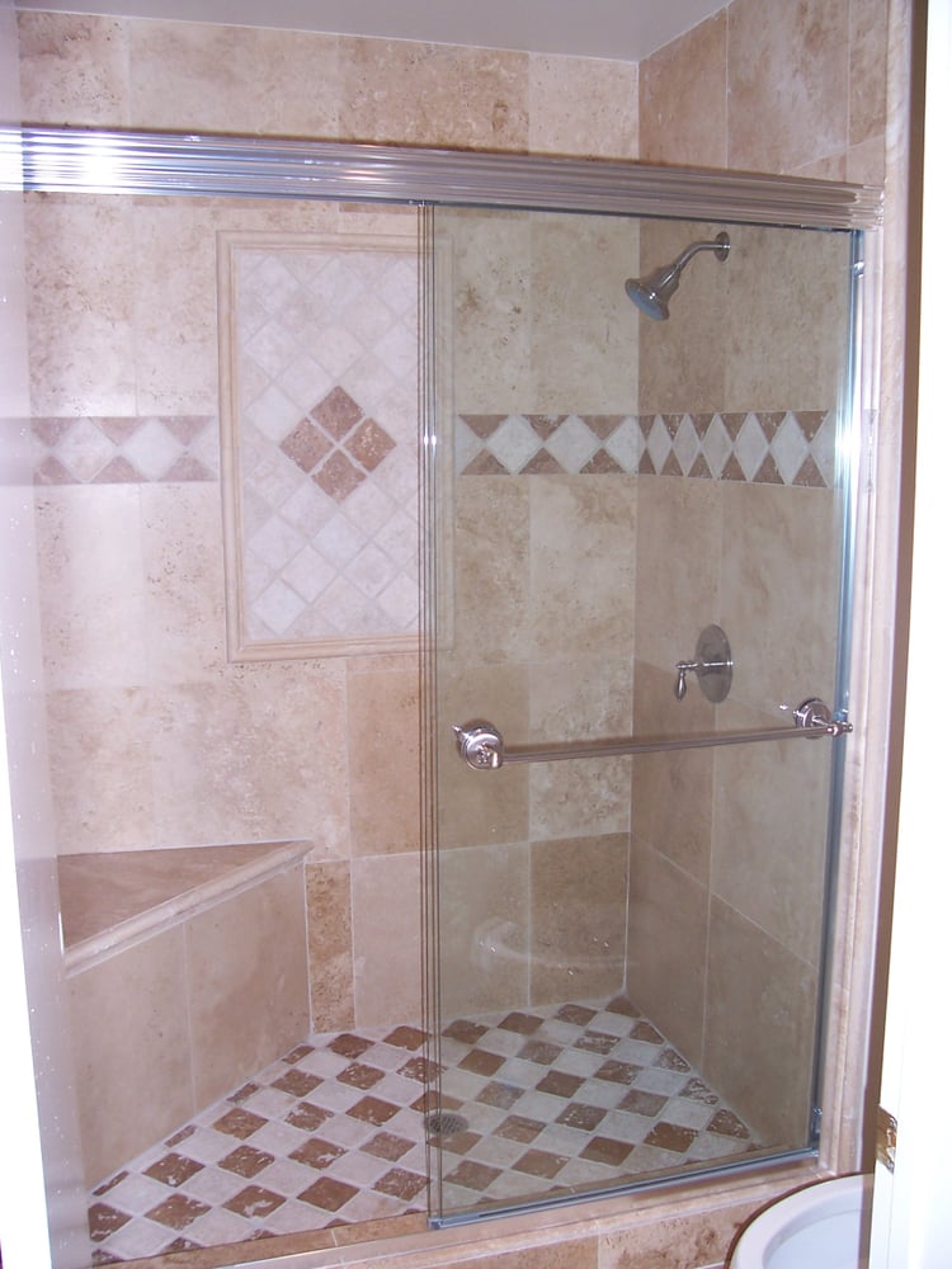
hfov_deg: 41.8
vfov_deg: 54.0
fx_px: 1247
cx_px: 476
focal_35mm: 34
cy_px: 634
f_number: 2.7
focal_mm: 5.6
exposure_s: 1/60
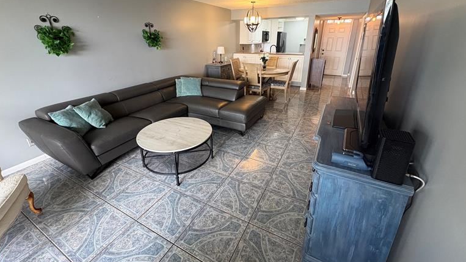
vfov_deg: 66.6
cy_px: 108
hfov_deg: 99.4
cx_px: 230
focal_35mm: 16
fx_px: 198
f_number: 2.2
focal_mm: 2.22
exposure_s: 1/60
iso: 320
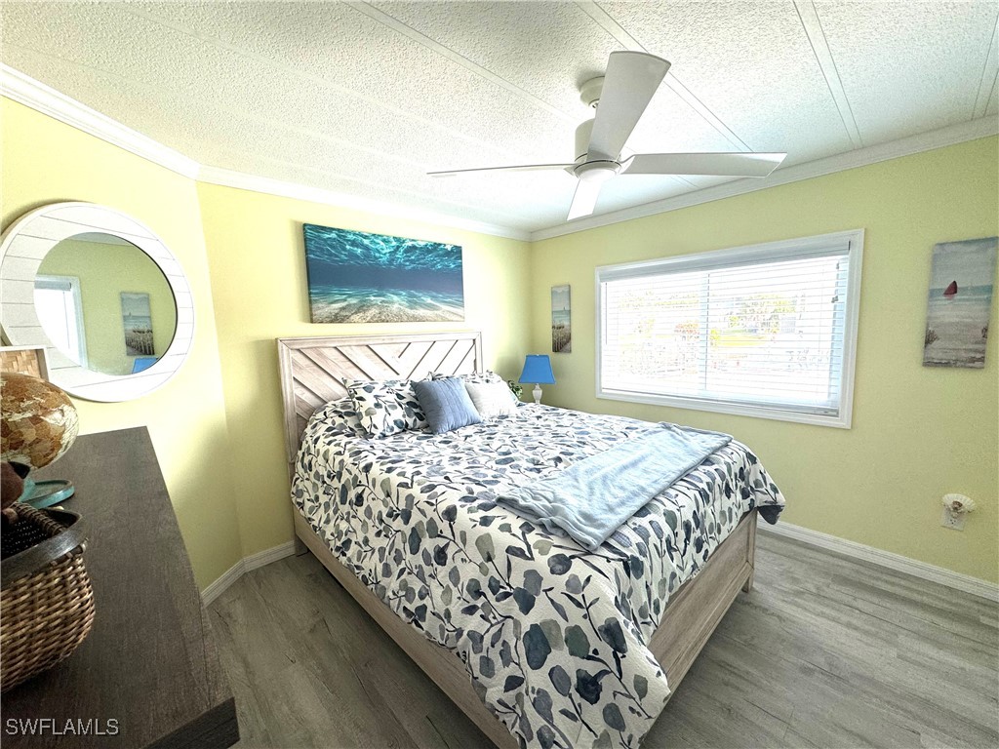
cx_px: 500
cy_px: 374
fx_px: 404
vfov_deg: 85.7
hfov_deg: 102.1
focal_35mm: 14
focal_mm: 2.22
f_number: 2.2
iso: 100
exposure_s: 1/120
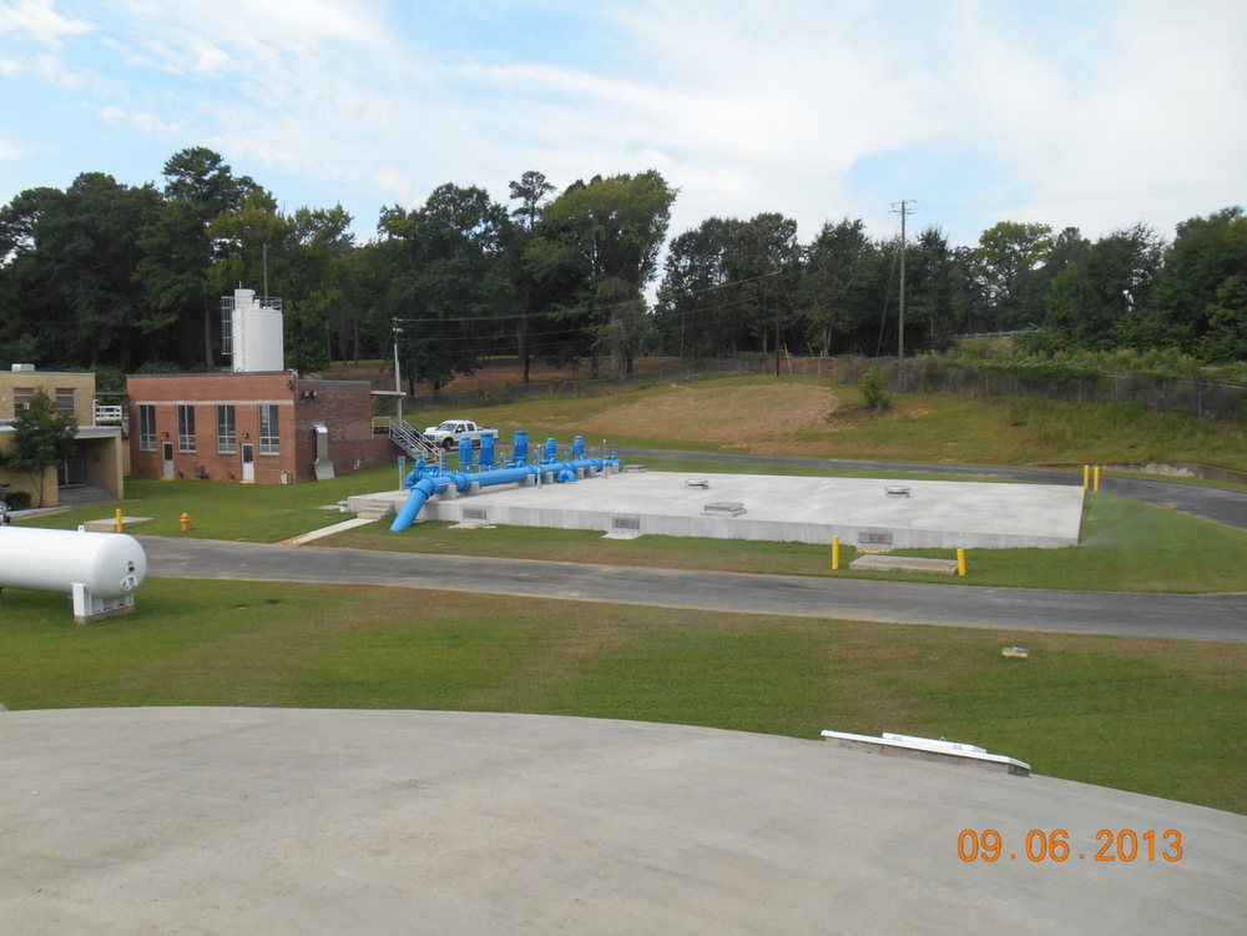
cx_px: 624
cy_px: 468
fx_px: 937
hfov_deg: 67.3
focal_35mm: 26
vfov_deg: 53.1
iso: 80
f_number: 3.4
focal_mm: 4.7
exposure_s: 1/500
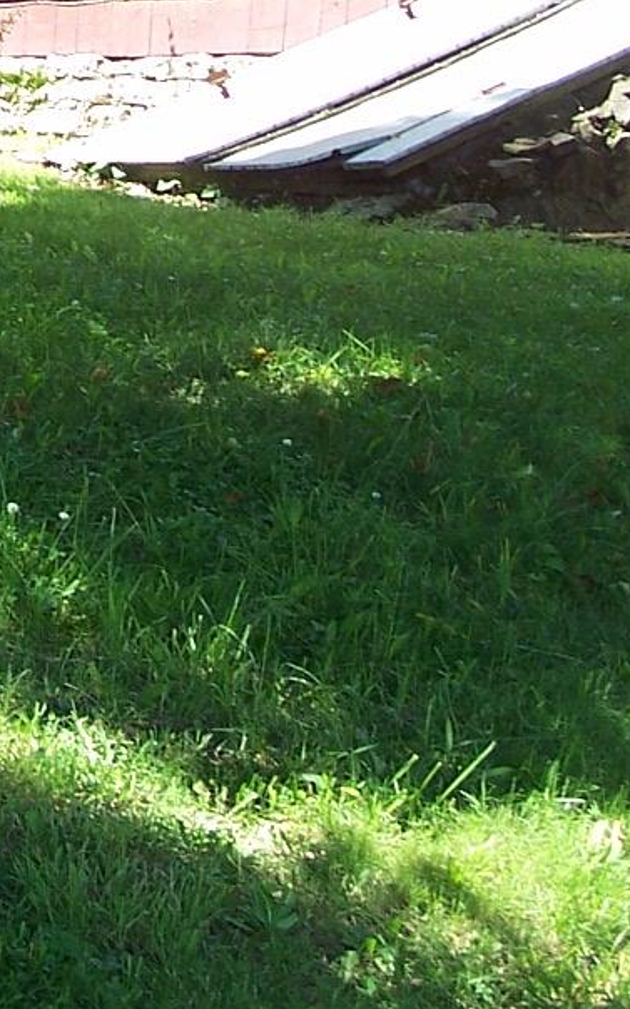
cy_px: -162
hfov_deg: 9.4
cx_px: -500
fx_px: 3657
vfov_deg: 15.2
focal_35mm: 133
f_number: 2.8
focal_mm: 7.8
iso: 64
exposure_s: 1/125
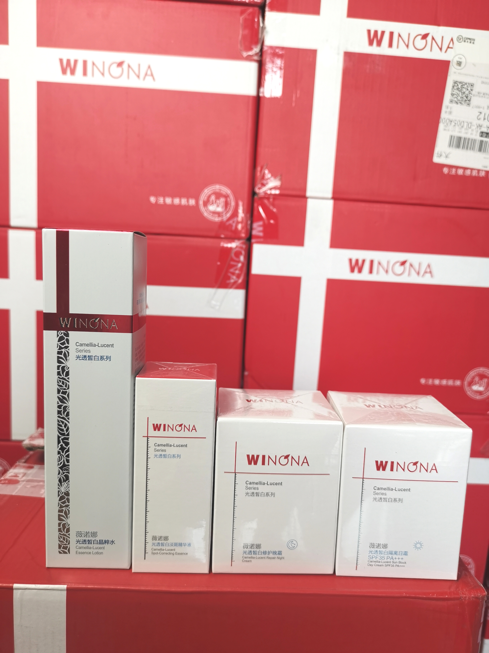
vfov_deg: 65.3
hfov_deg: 51.4
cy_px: 326
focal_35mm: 27
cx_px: 244
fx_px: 509
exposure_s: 1/90
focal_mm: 5.58
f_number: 1.8
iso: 50
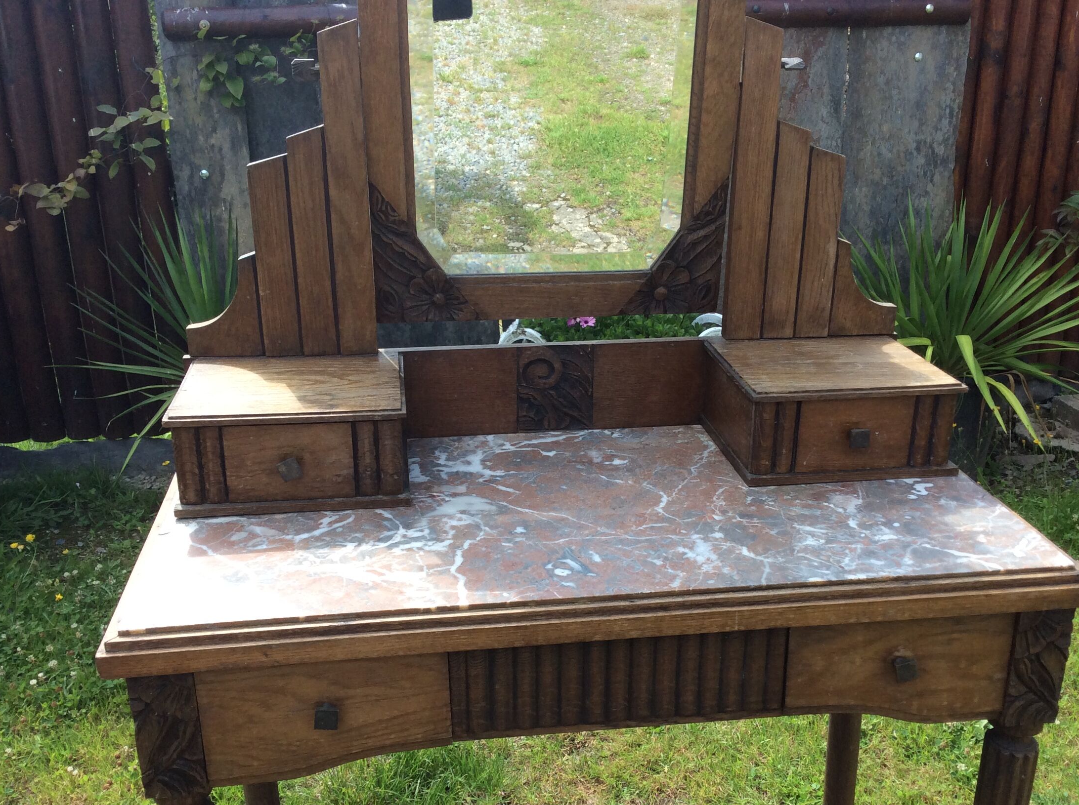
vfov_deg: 37.5
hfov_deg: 49.0
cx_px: 556
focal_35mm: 38
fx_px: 1183
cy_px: 478
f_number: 2.4
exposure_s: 1/427
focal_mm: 3.3
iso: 32
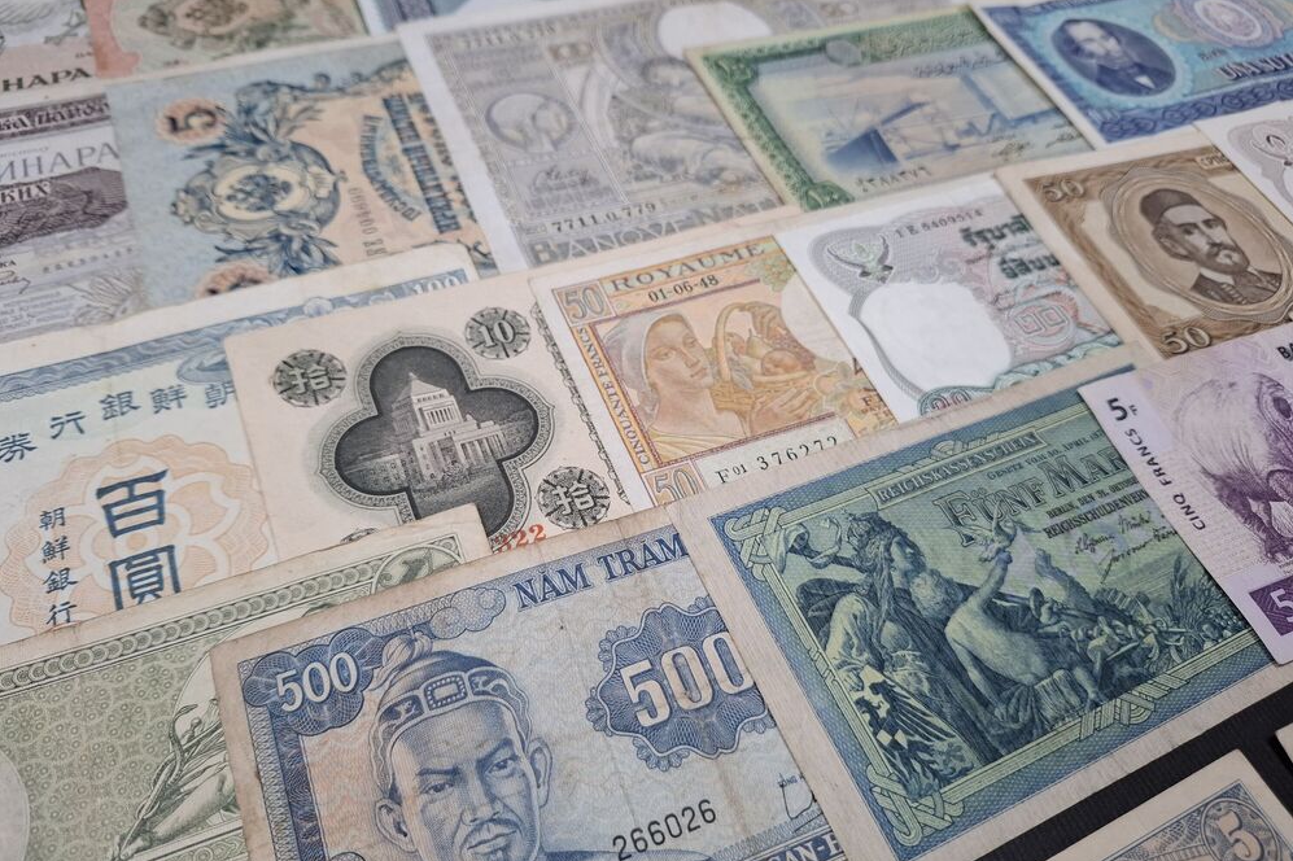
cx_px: 646
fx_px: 862
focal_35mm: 24
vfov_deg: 53.1
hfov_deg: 73.8
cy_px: 440
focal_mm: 5.54
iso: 160
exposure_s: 1/100
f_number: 1.8
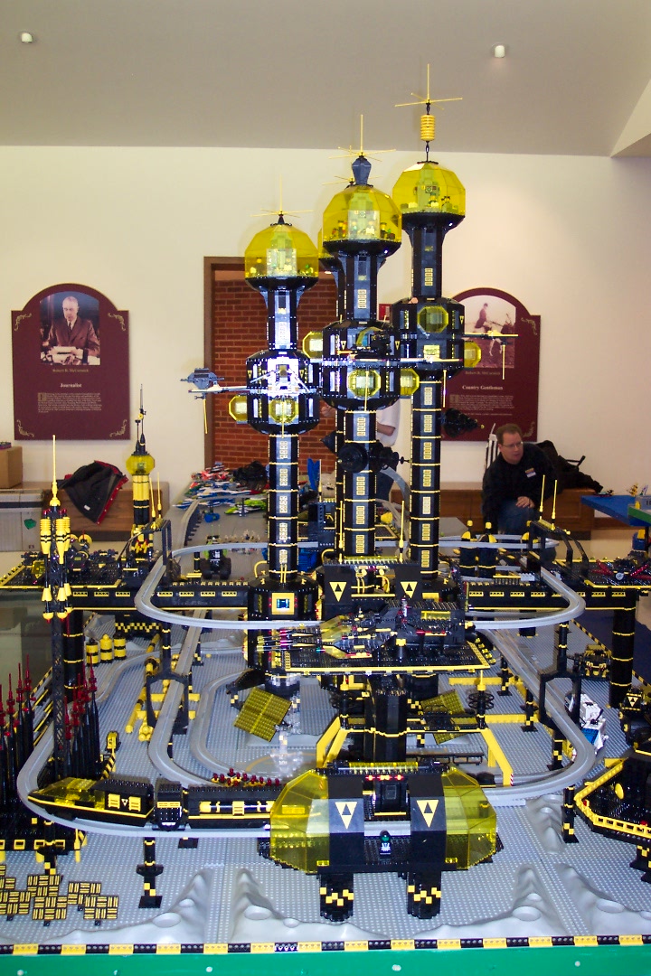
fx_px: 1031
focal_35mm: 38
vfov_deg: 50.7
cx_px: 326
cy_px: 488
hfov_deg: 35.1
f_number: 2.8
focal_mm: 8
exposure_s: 1/30
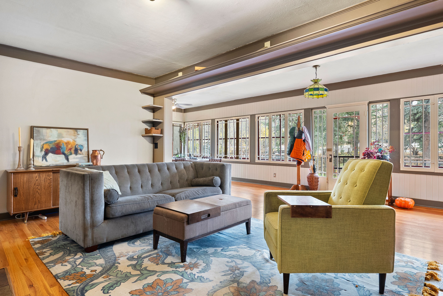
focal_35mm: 20
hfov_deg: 83.9
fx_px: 246
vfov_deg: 62.0
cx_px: 222
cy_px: 148
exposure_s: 1/1.67
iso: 800
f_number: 8
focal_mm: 20
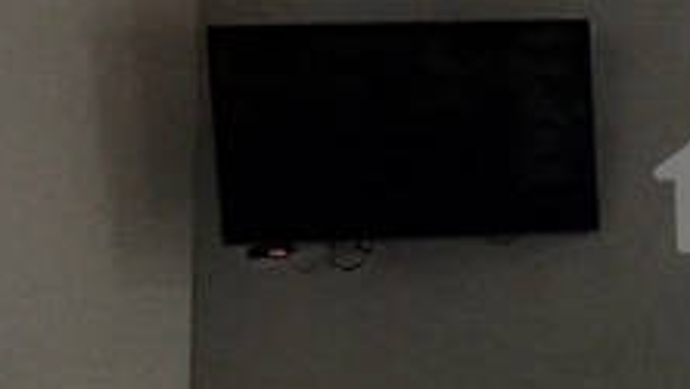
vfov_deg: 15.1
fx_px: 1464
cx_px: 1016
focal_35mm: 80
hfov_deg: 22.2
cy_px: 170
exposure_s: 1/25
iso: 160
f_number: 2.2
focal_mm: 1.42
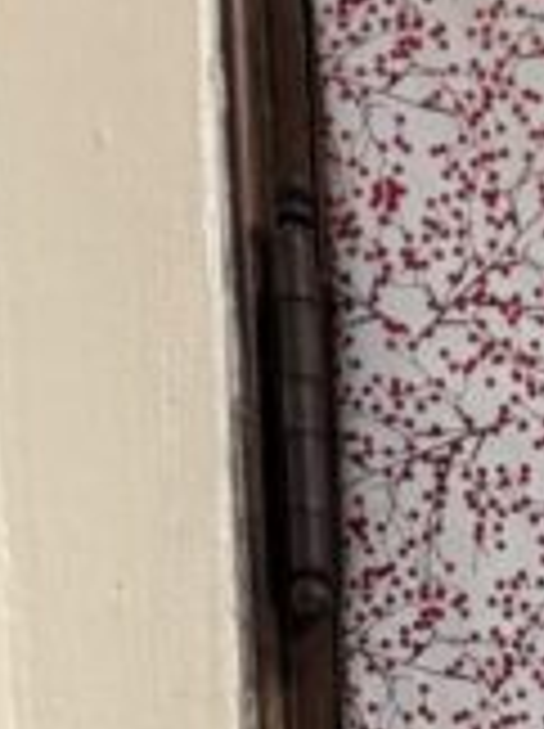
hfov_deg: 8.8
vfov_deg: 9.6
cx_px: 1340
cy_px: 2282
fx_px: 3193
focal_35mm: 152
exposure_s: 1/60
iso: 160
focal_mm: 6.76
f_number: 1.78
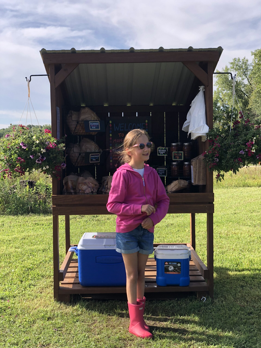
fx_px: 523
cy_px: 174
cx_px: 130
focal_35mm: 52
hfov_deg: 28.0
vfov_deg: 36.8
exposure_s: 1/467
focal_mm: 6
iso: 16
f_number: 2.4
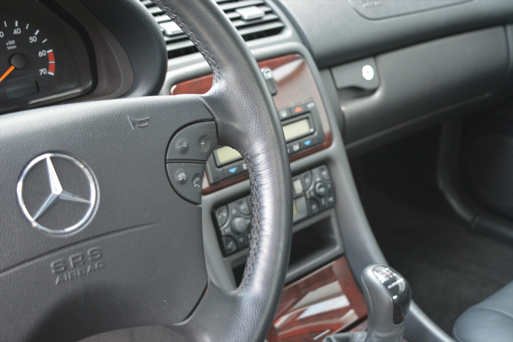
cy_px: 171
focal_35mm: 51
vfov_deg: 26.5
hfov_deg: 38.9
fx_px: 727
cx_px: 256
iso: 1600
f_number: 4.5
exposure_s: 1/30
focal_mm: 34
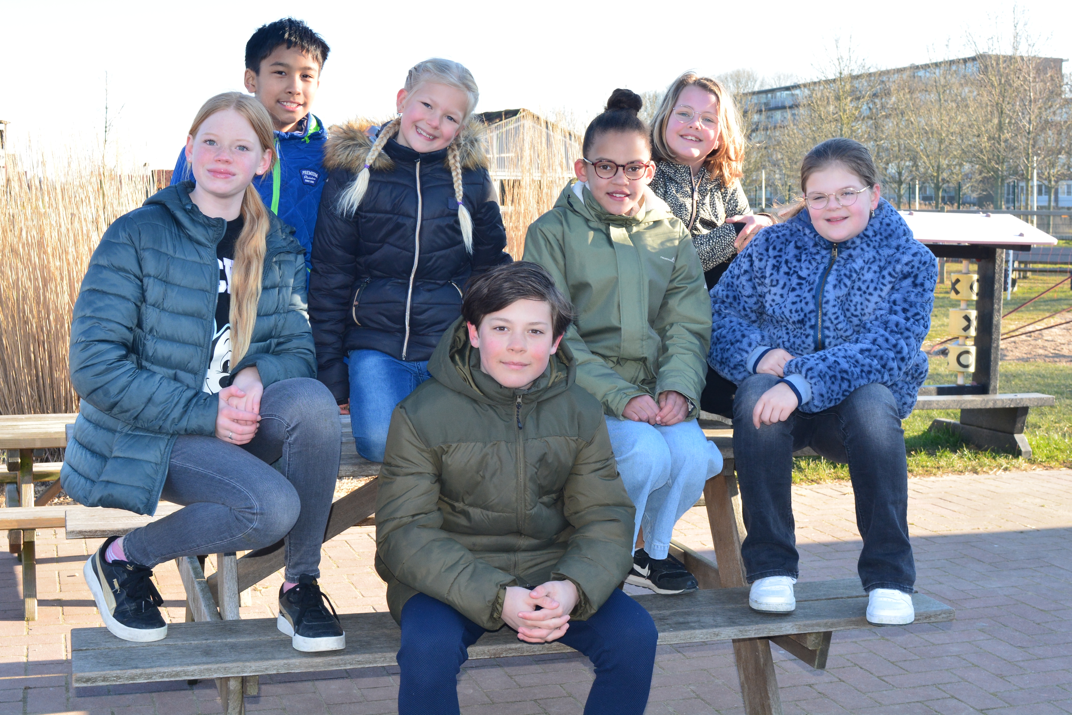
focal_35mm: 42
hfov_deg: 46.4
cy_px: 358
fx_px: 1251
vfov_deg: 31.9
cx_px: 536
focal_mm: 28
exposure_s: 1/200
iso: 450
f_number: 7.1
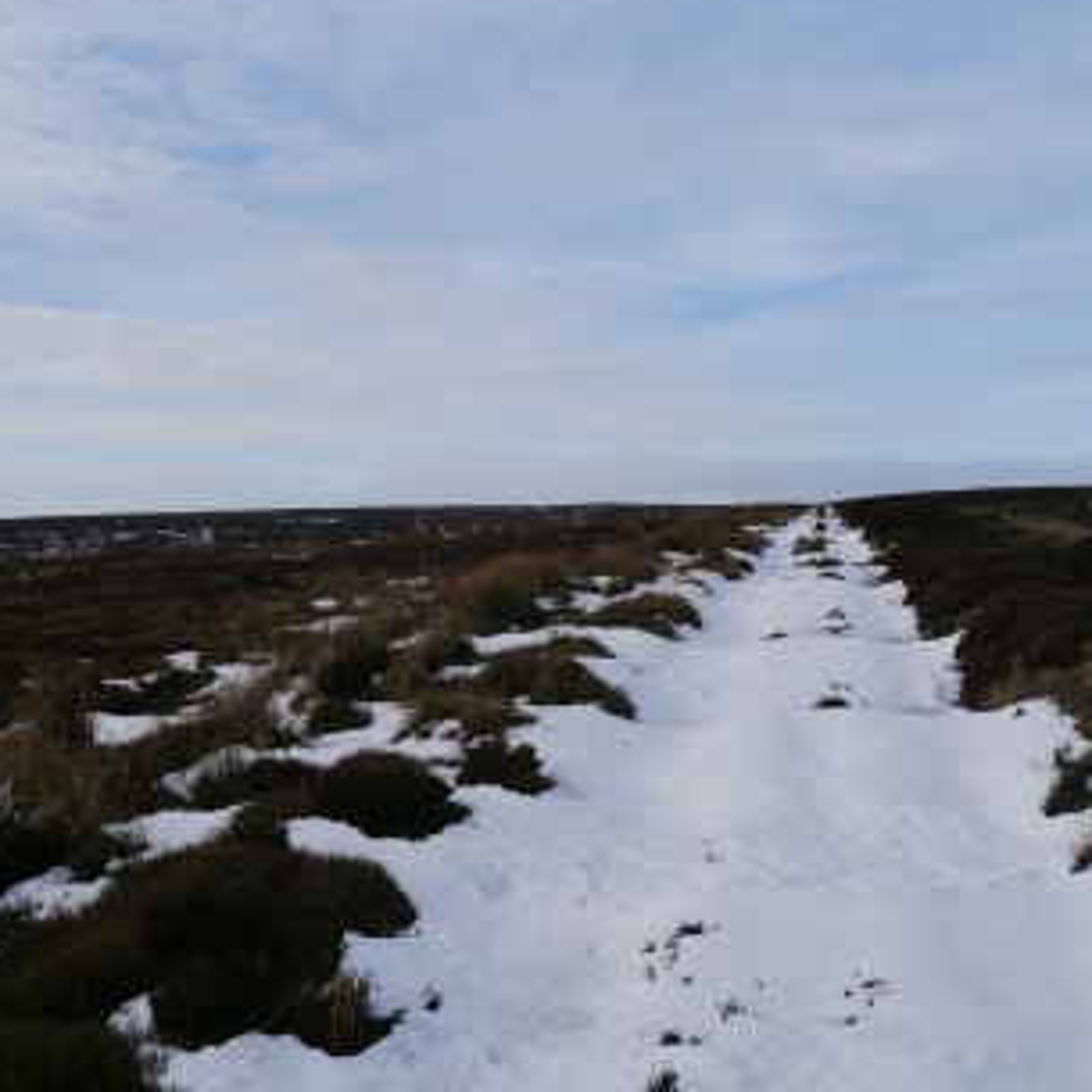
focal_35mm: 35
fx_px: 1249
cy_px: 555
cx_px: 587
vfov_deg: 47.2
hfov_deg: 47.2
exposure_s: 1/640
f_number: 8
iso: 160
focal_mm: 14
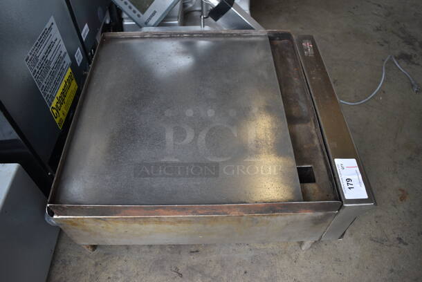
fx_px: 317
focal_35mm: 27
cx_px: 211
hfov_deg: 67.3
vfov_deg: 48.0
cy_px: 141
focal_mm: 18
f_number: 3.5
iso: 500
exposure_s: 1/250
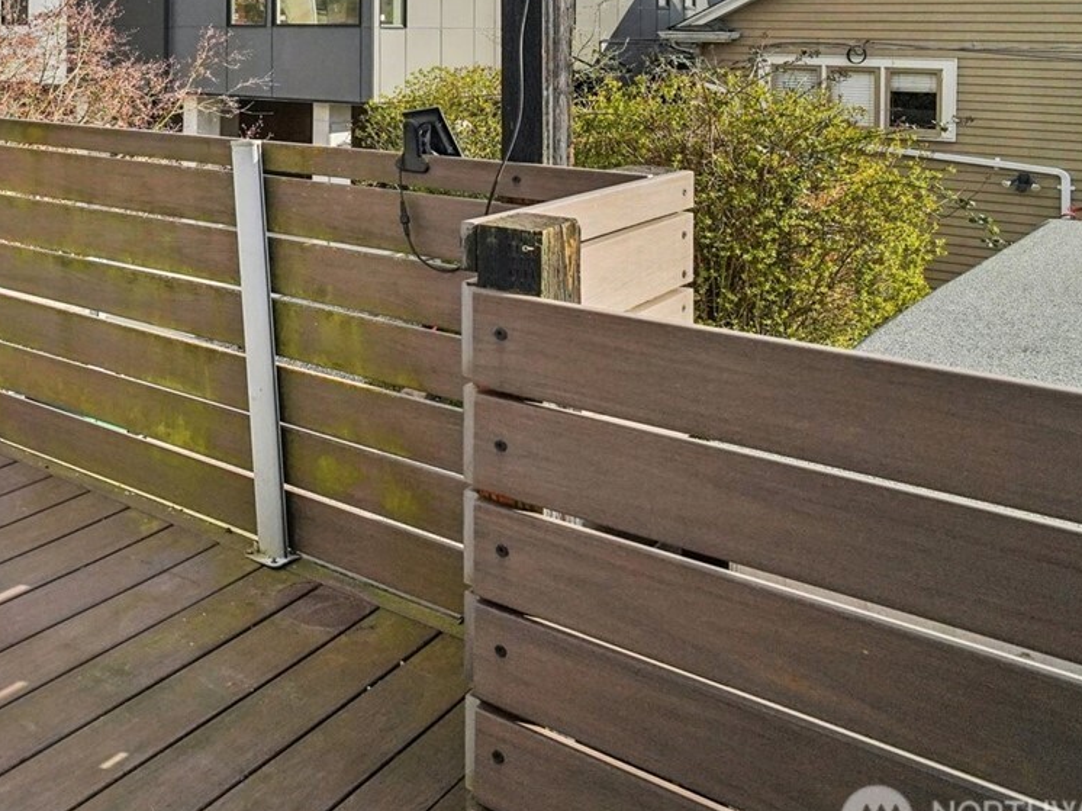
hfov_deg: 43.7
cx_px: -37
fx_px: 1094
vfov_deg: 37.6
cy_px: 57
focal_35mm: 35
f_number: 7.1
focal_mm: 16
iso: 1600
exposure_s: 1/2000
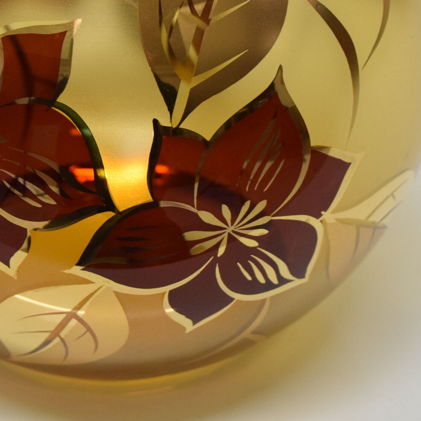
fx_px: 2107
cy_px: 46
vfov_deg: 11.3
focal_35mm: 153
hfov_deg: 11.4
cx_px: 121
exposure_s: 1/160
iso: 1600
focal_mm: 45
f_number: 6.3
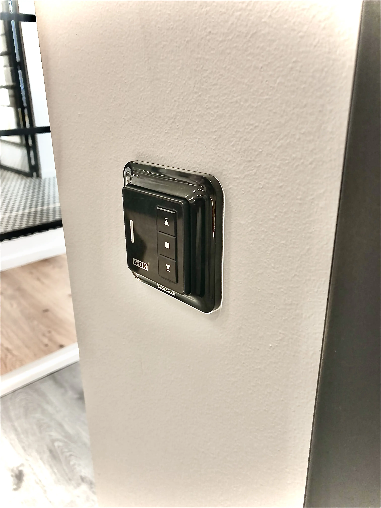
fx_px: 411
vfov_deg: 63.4
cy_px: 254
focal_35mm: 28
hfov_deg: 49.7
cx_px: 190
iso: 32
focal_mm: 4
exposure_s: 1/33
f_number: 1.8
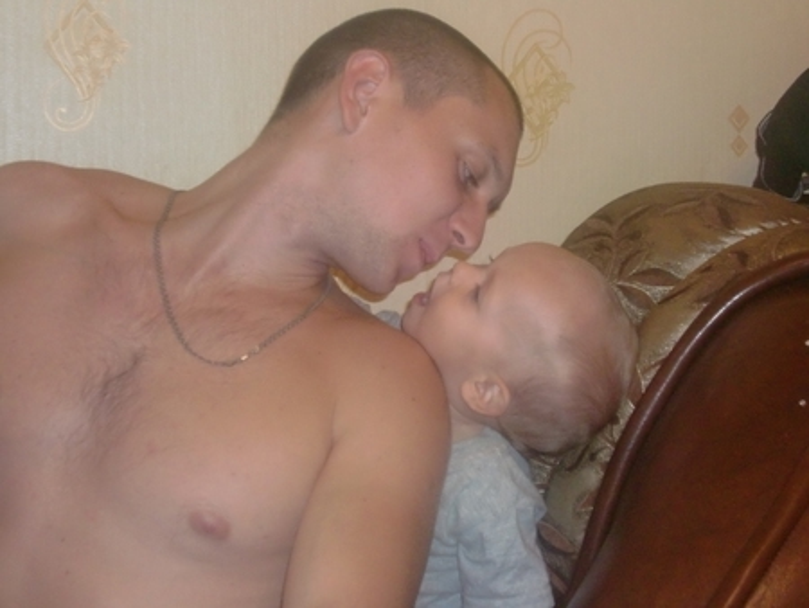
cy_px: 304
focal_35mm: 71
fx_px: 1660
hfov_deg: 27.4
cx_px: 404
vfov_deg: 20.7
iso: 400
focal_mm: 12.47
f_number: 4.5
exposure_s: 1/40
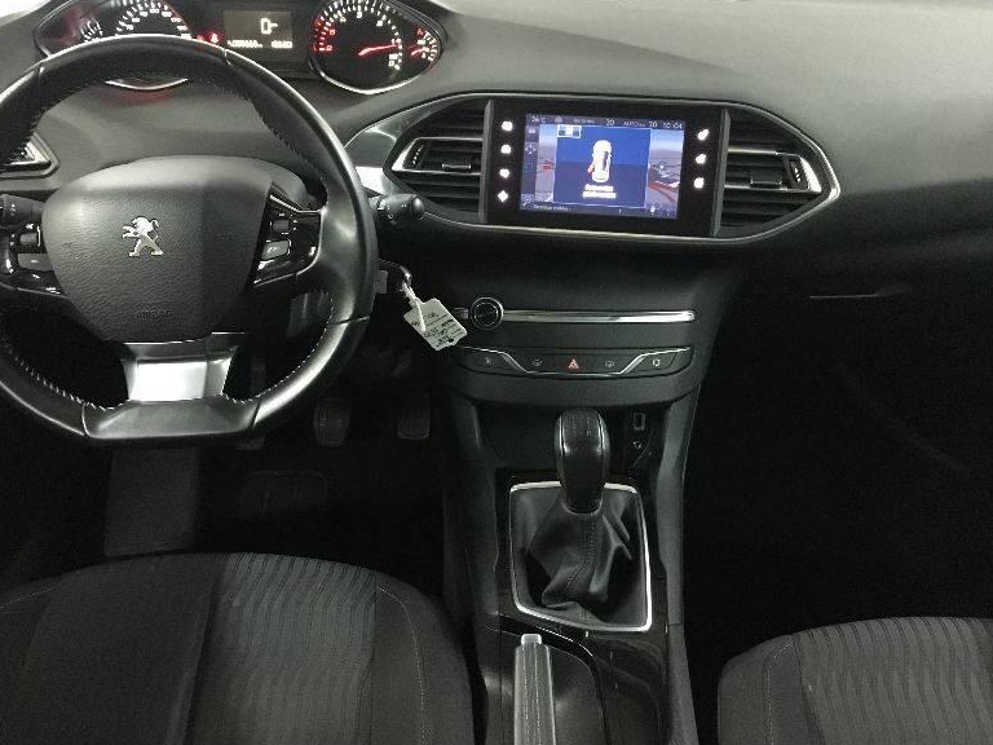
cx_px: 496
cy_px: 389
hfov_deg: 54.0
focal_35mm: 34
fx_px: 975
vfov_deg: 41.8
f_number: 2.2
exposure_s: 1/17
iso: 320
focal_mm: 4.15
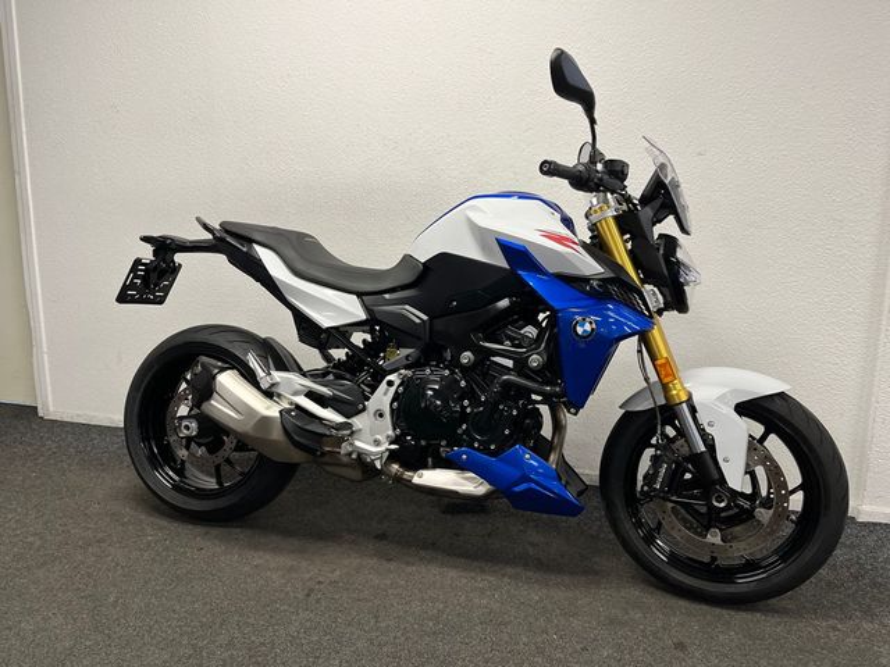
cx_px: 445
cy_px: 334
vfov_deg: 53.1
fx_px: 668
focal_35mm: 26
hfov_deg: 67.3
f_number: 1.6
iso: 125
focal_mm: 5.1
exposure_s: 1/100
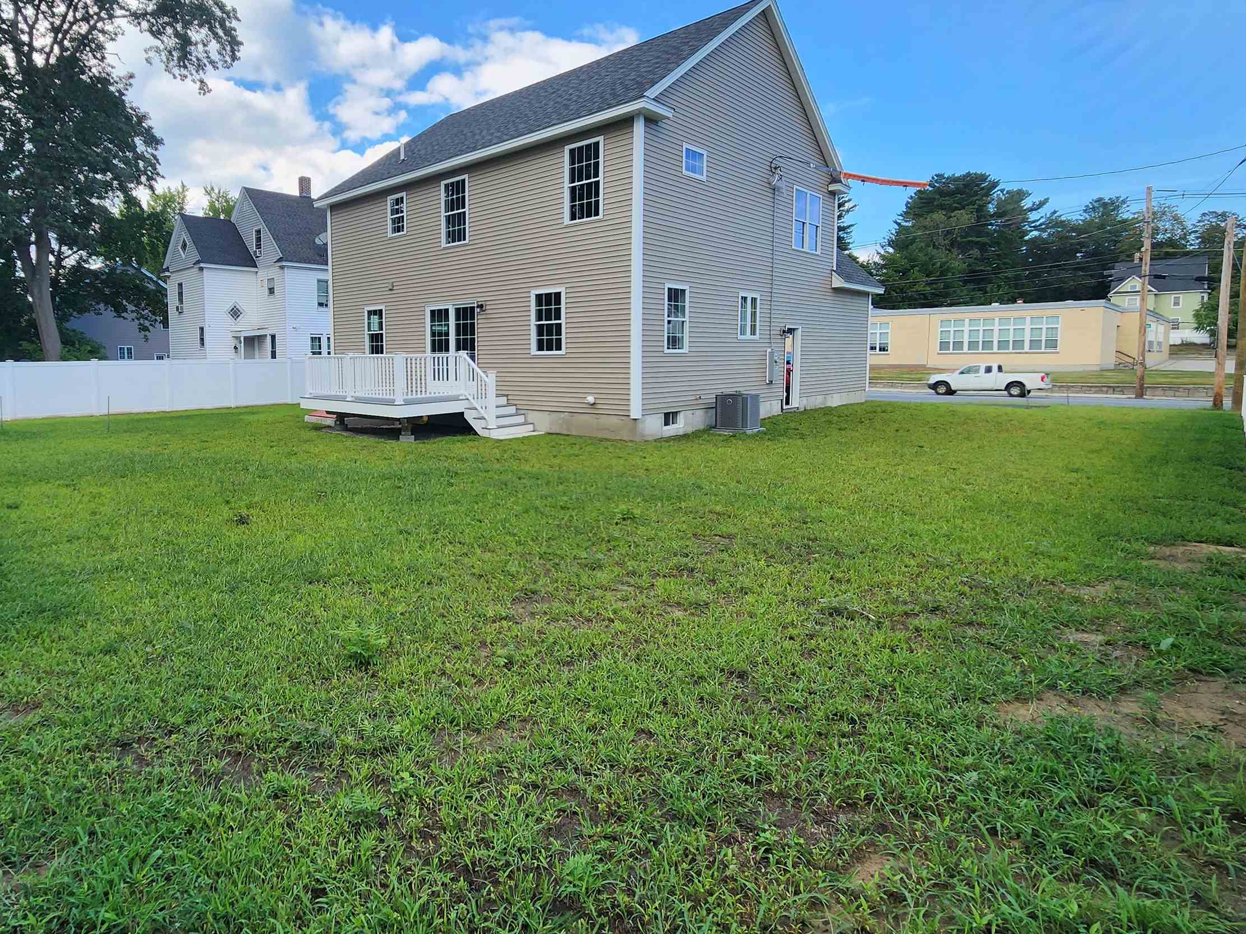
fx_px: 648
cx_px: 467
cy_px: 404
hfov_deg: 86.0
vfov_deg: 71.2
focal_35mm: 18
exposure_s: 1/516
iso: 50
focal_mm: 2.2
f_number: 2.2
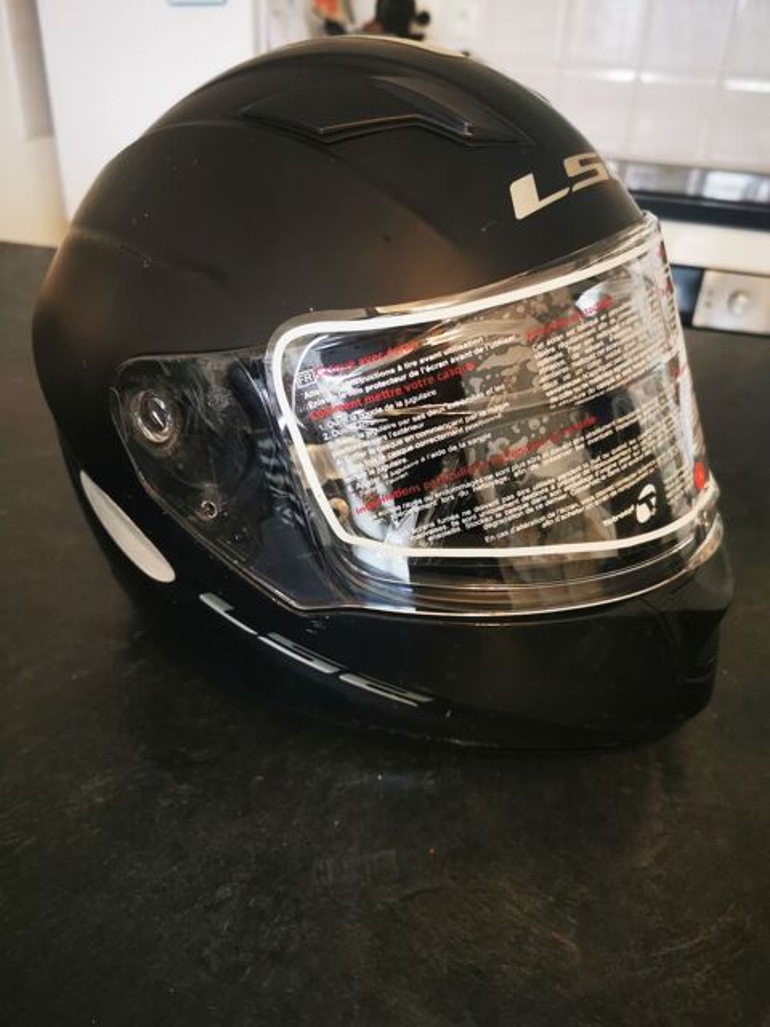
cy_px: 514
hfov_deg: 51.4
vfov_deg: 65.3
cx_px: 385
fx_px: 801
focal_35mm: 27
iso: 250
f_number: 1.6
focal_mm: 5.56
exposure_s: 1/33.3
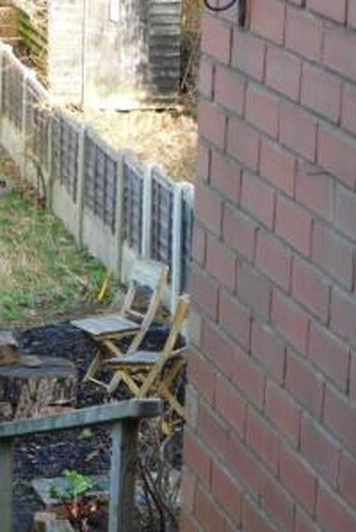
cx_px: -138
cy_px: 323
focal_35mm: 162
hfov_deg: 8.3
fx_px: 2397
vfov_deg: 12.7
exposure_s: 1/60
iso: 125
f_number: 4.4
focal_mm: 14.2
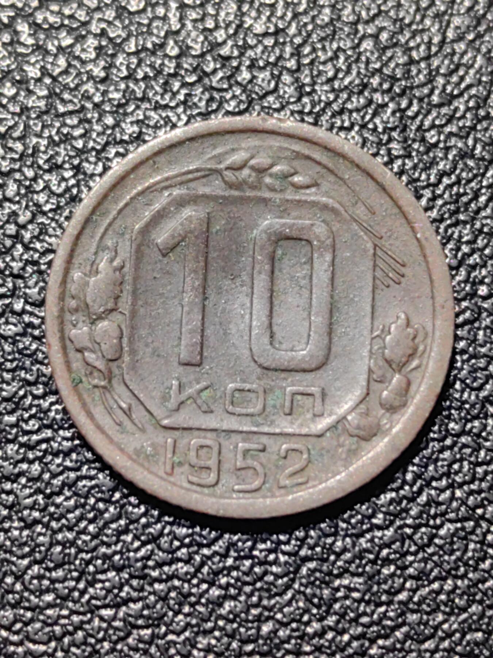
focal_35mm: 93
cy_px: 329
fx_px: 1766
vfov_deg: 21.1
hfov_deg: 15.9
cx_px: 246
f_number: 2
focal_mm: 5.75
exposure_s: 1/100
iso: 125
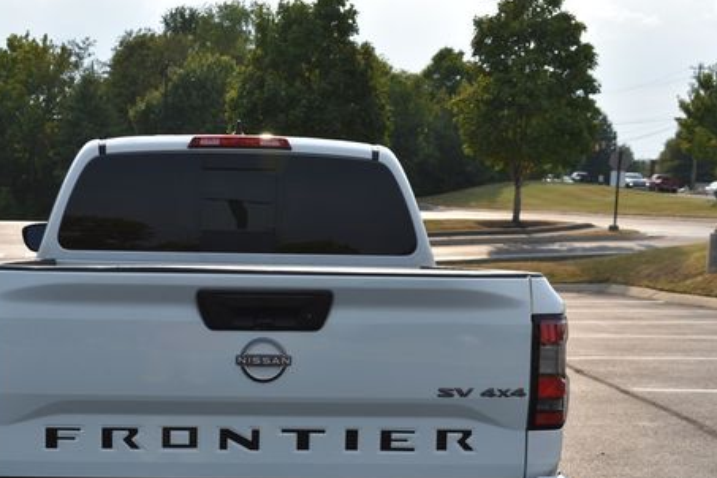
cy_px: 333
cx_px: 263
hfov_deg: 28.0
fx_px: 1434
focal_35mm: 72
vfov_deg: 18.8
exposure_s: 1/250
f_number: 8
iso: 100
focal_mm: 34
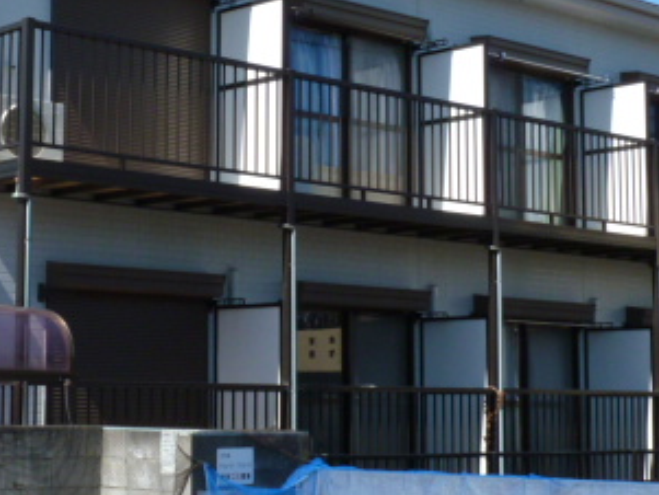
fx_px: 1619
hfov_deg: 22.8
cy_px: 223
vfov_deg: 17.4
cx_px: 186
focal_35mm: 85
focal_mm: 6.5
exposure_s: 1/640
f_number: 5.6
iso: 200
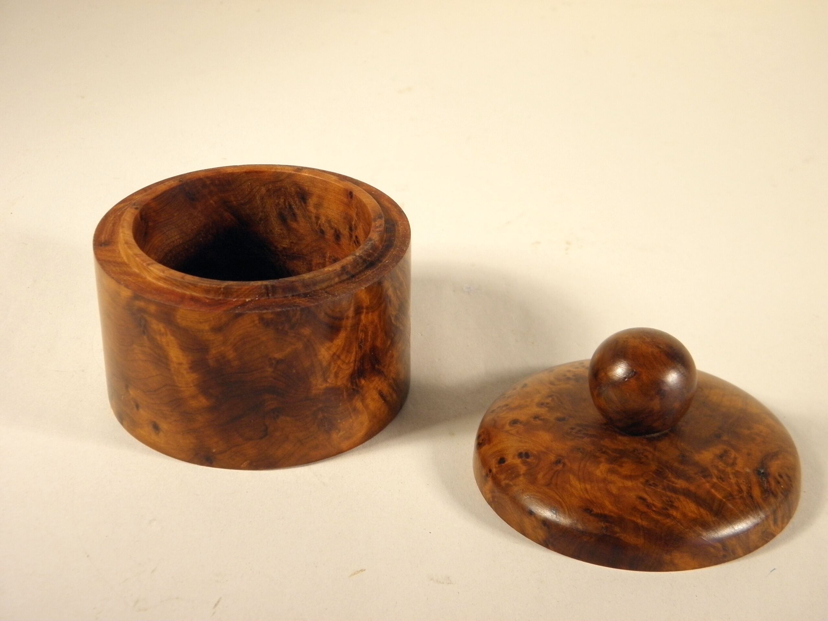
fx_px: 1627
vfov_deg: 21.6
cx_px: 414
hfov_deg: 28.6
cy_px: 310
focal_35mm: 68
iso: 125
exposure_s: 1/50
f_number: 4.3
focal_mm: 12.2
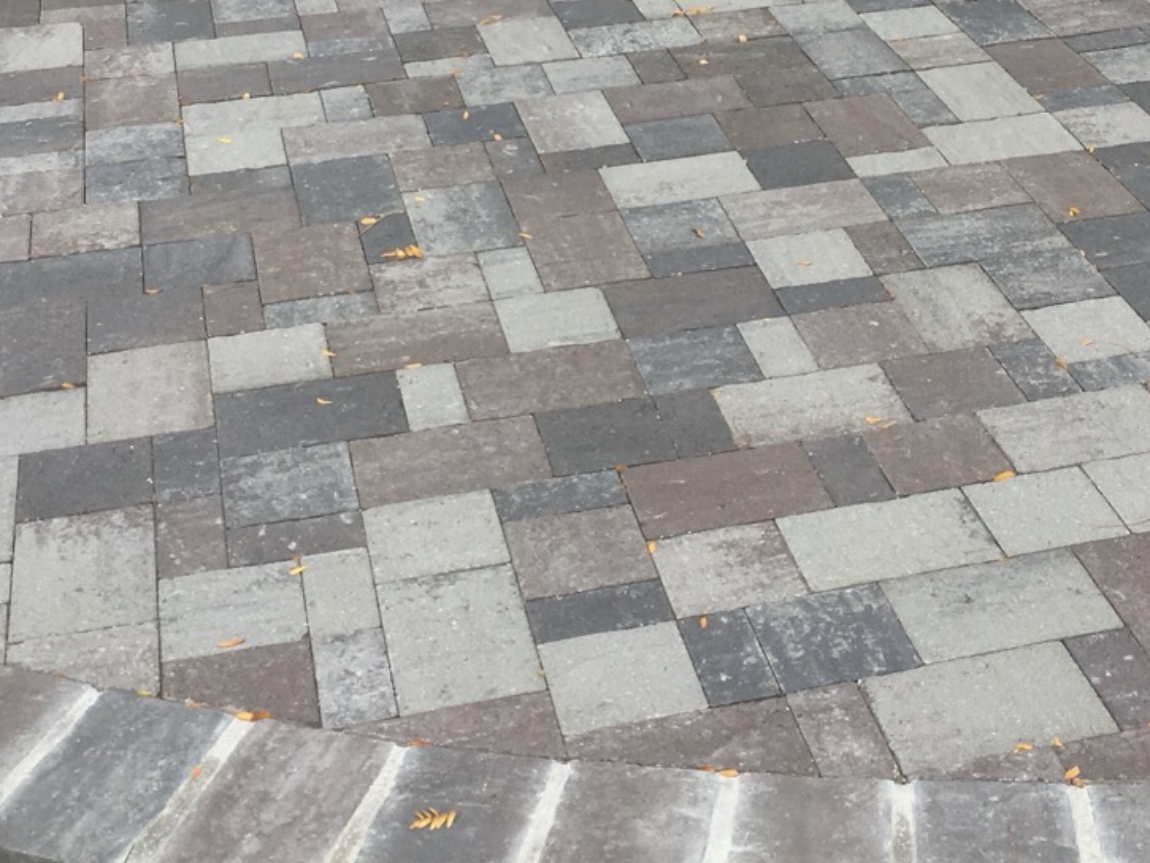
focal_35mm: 64
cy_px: 81
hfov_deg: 30.1
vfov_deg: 22.4
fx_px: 2127
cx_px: 760
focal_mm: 4.15
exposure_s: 1/472
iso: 25
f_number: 2.2
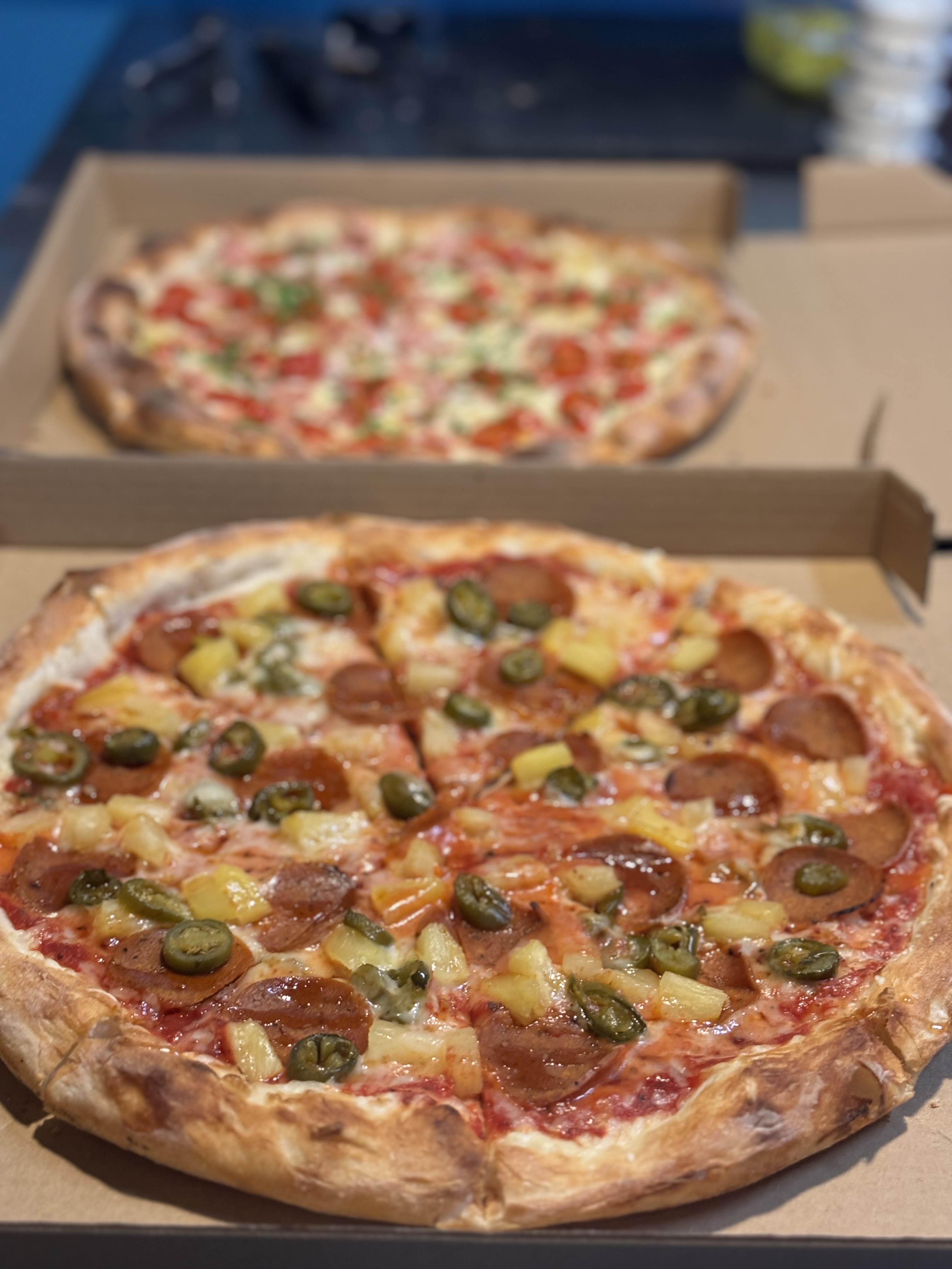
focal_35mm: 48
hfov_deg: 30.3
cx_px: 476
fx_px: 1760
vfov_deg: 39.7
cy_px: 634
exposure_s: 1/60
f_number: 1.78
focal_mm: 6.76
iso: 200
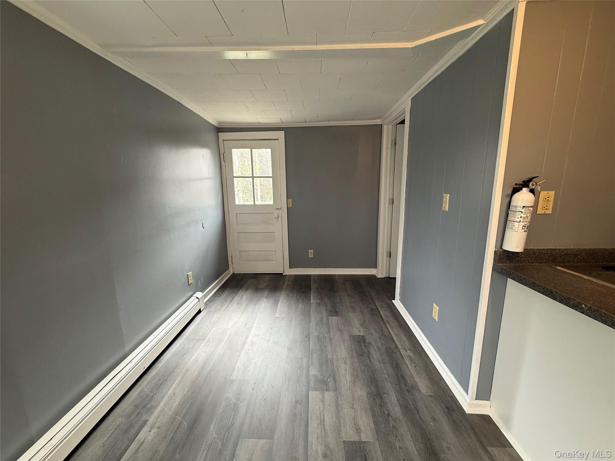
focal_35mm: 14
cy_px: 230
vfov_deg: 85.7
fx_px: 249
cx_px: 308
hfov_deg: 102.1
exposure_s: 1/120
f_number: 2.2
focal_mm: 2.22
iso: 200
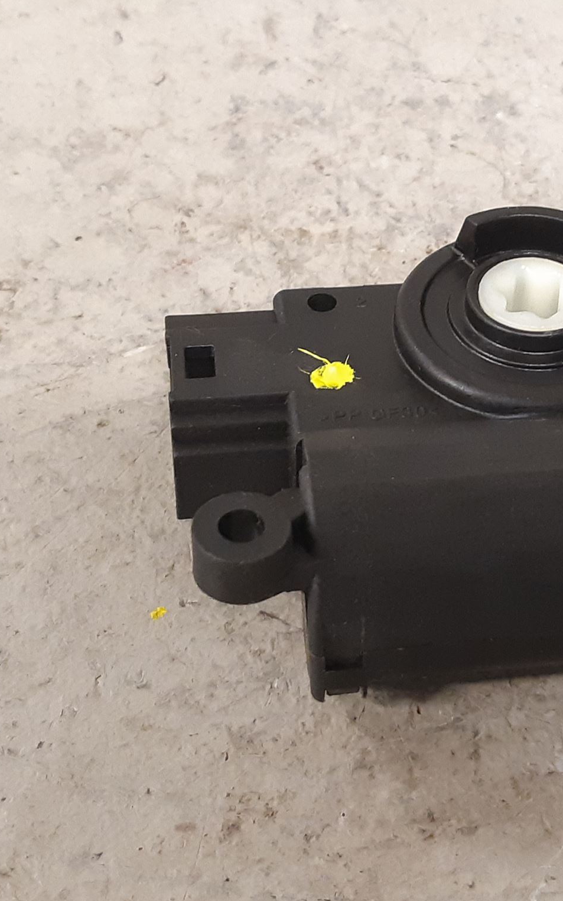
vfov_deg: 52.8
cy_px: 450
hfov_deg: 33.0
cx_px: 484
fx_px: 908
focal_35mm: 37
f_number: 1.7
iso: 250
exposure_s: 1/33
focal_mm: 3.93
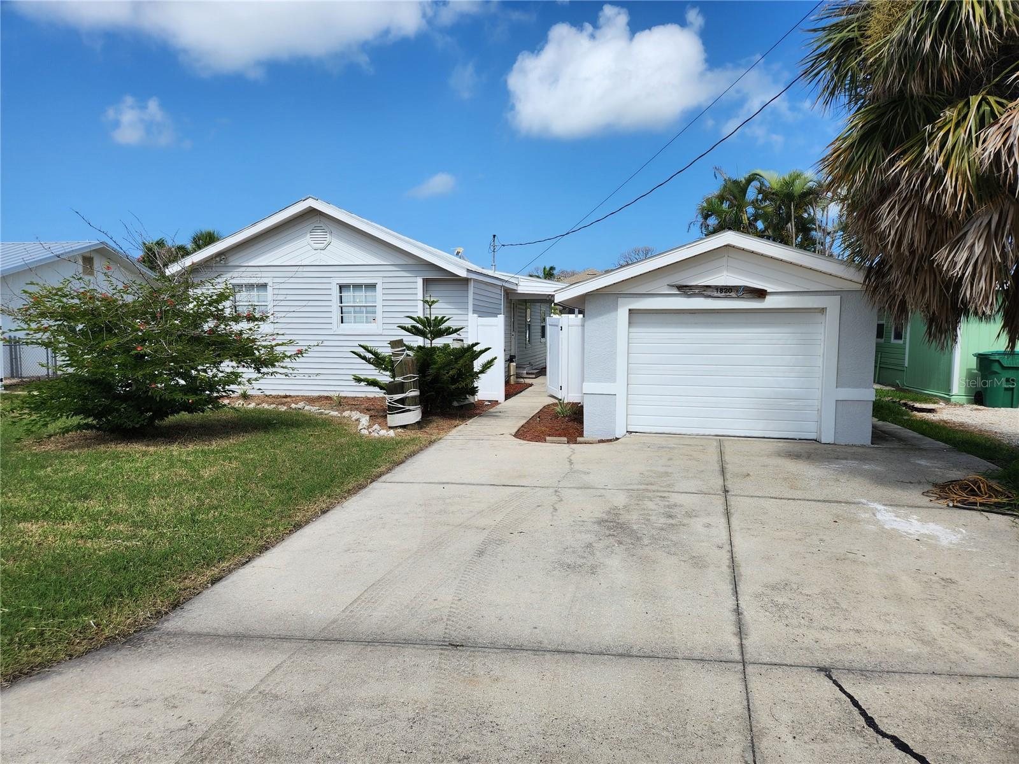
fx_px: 677
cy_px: 382
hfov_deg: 73.9
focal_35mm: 23
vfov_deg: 58.9
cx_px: 510
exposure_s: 1/2116
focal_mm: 5.4
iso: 20
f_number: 1.8
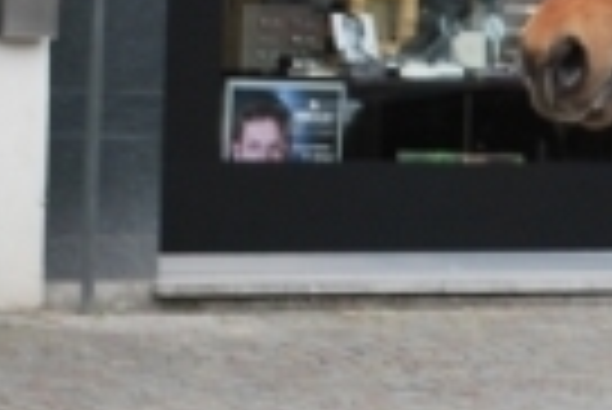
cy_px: 273
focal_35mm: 318
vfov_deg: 4.3
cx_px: 1107
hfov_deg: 6.3
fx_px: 5412
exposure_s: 1/80
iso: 200
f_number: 5.6
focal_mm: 48
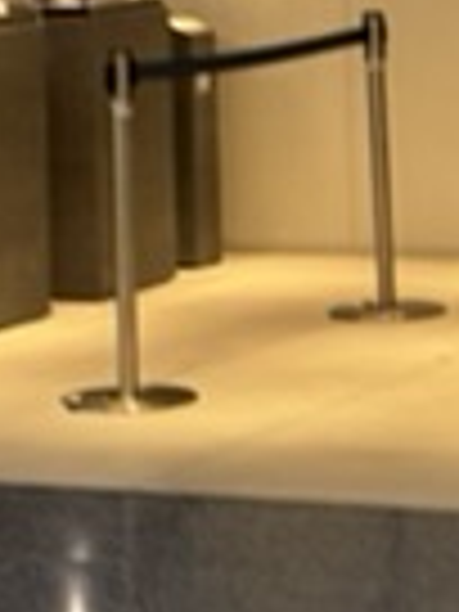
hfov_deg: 8.2
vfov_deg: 10.7
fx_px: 3200
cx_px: 396
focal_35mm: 181
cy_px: -180
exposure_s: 1/100
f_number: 1.78
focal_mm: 6.76
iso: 200
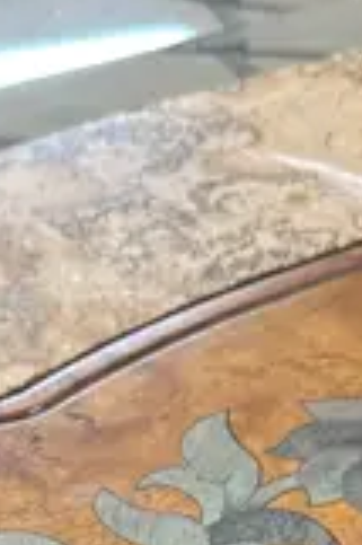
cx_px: -34
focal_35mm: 159
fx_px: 2403
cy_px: 1202
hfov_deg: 8.5
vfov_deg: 11.3
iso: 160
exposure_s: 1/50
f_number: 1.78
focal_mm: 6.86
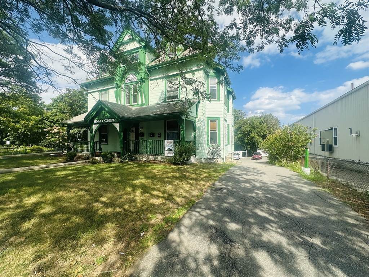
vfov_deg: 85.7
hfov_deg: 102.1
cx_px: 184
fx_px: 149
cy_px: 138
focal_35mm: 14
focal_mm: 2.22
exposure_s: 1/1553
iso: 50
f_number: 2.2
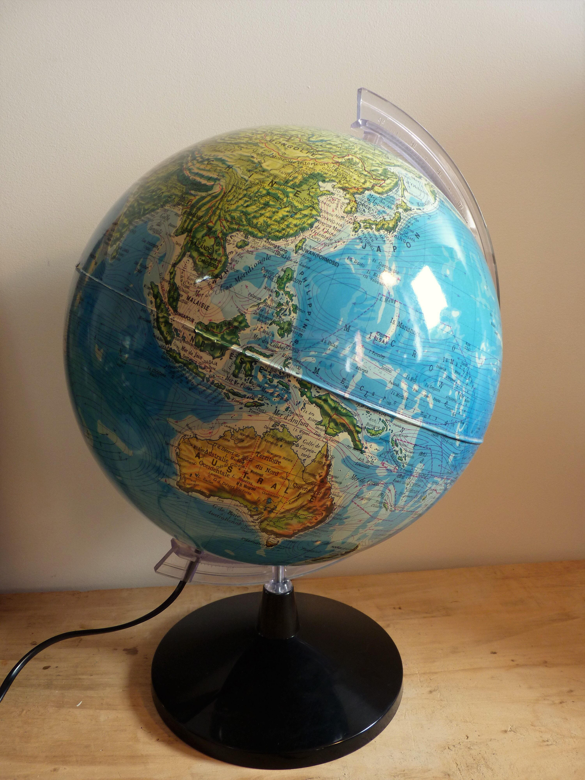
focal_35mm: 30
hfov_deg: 46.8
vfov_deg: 60.0
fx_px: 676
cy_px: 390
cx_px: 292
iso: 160
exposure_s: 1/30
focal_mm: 5.4
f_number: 3
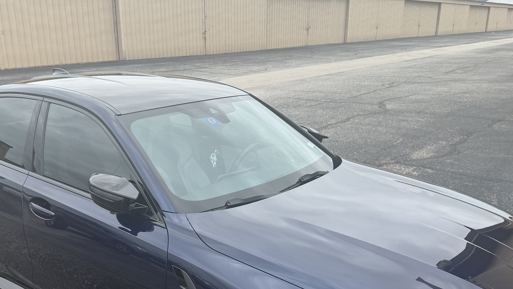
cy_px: 214
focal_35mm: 38
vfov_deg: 30.7
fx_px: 517
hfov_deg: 52.7
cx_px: 233
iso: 80
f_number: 1.78
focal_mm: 6.76
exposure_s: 1/1464
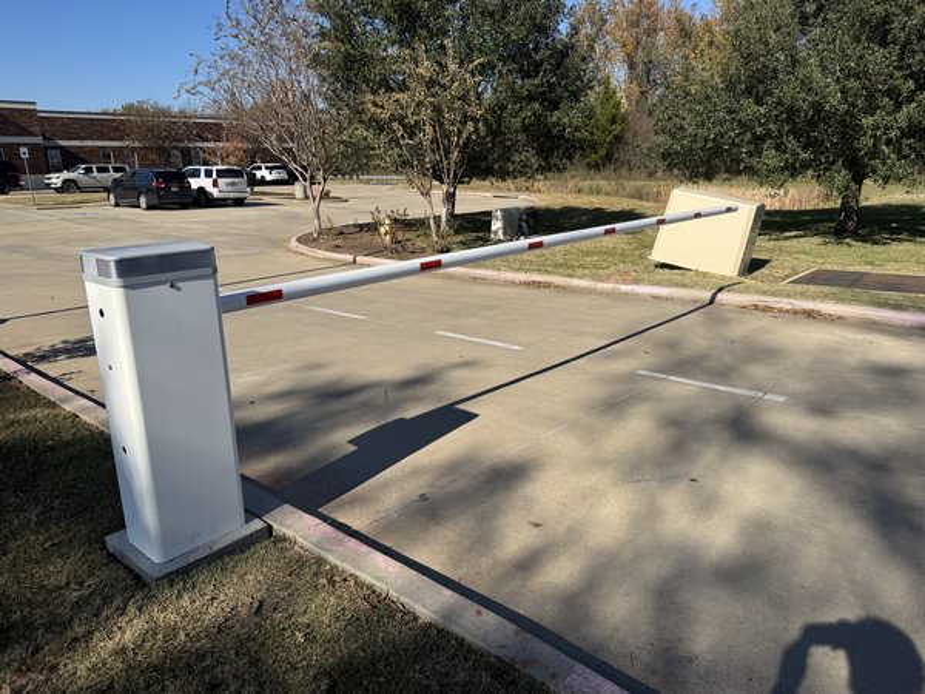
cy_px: 347
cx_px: 462
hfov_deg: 71.6
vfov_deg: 56.8
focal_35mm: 24
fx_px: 641
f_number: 1.78
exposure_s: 1/5348
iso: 80
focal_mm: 6.76
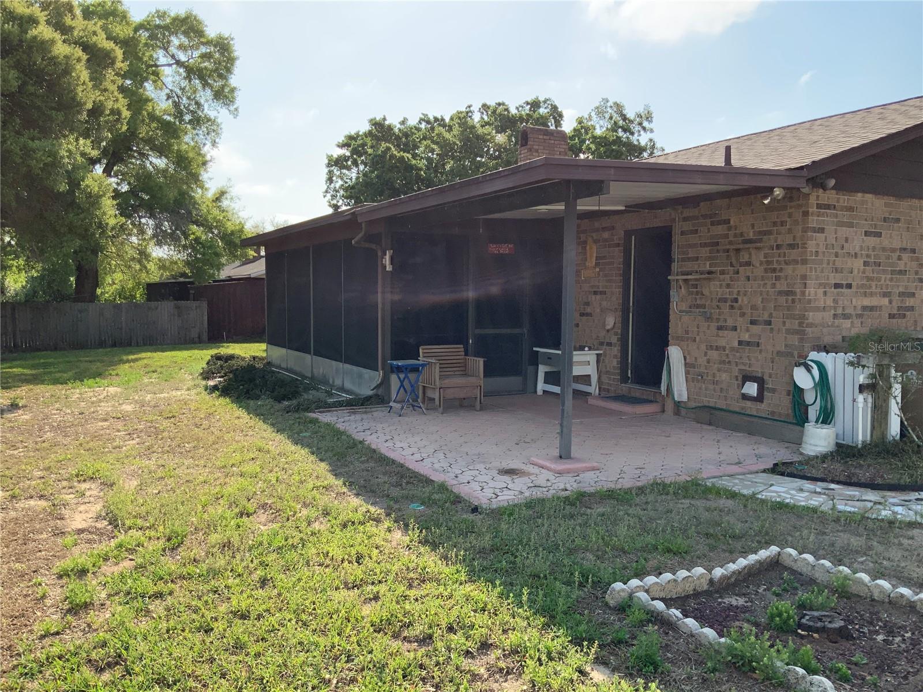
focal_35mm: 29
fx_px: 773
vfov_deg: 48.2
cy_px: 346
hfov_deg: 61.7
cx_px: 462
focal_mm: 3
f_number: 1.8
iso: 16
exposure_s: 1/1626
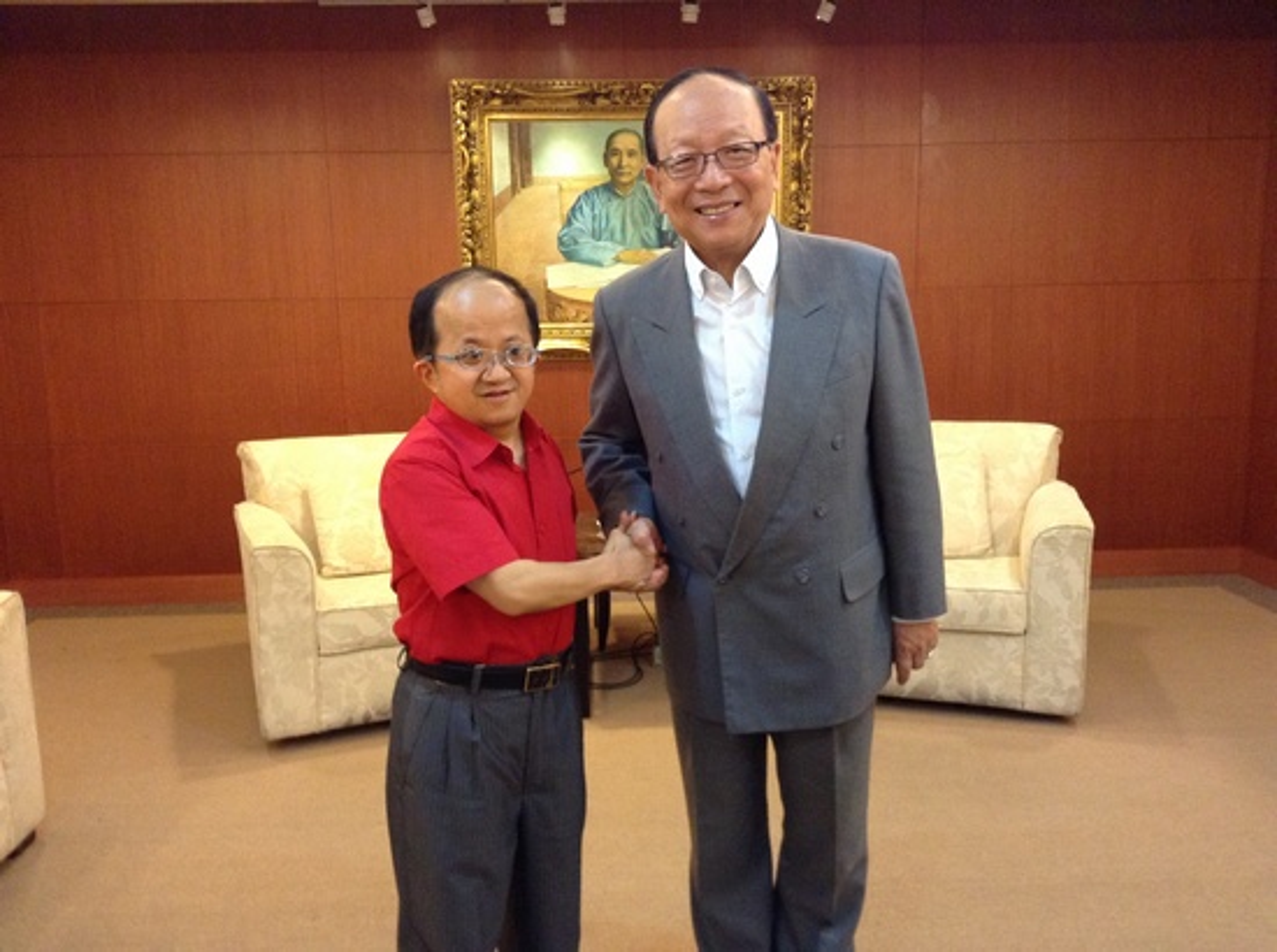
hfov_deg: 55.5
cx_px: 638
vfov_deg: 42.8
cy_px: 476
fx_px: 1215
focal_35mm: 33
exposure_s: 1/17
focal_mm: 3.3
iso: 250
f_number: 2.4
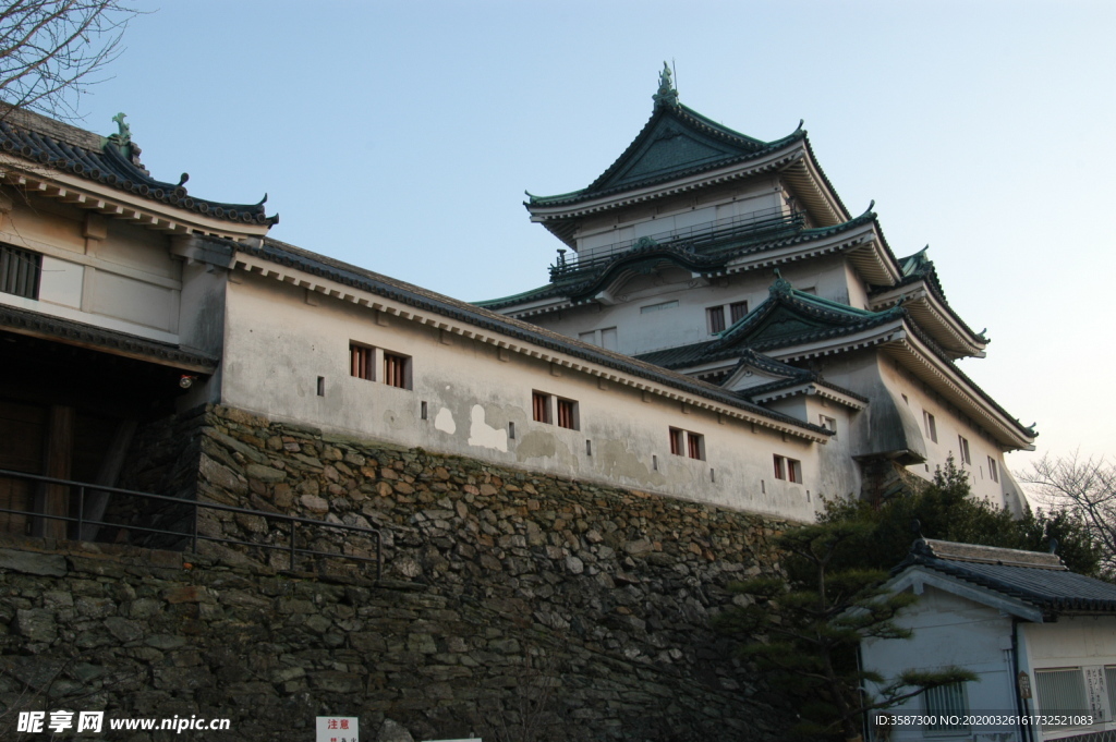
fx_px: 1115
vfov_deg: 36.8
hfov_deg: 53.2
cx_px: 558
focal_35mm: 36
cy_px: 371
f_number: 6.3
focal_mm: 24
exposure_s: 1/160
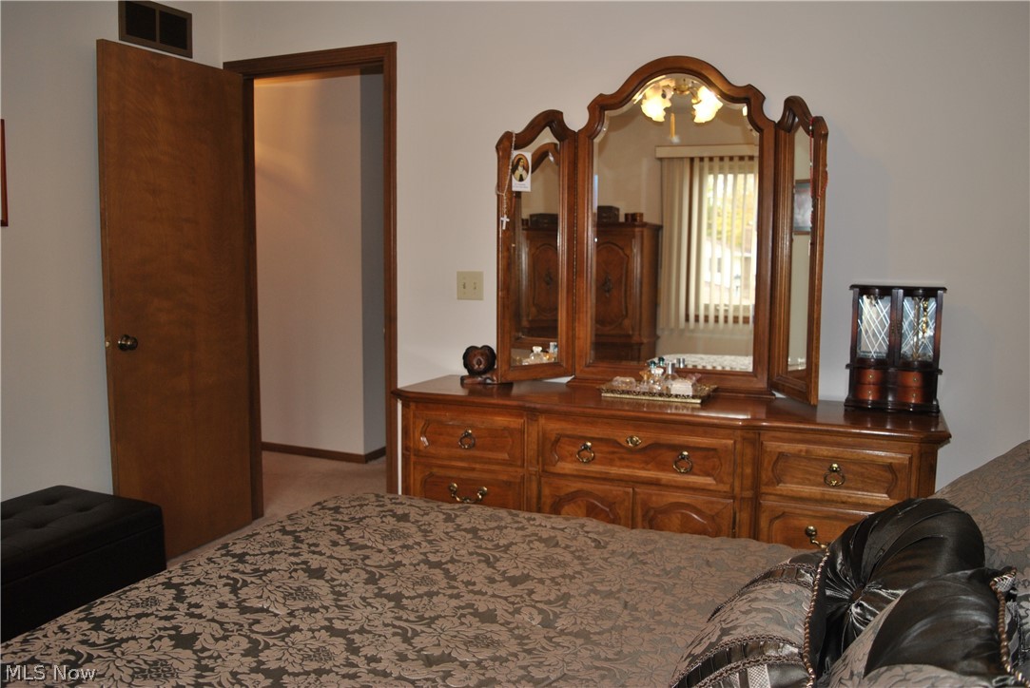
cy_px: 344
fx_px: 859
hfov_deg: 61.9
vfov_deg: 43.7
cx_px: 515
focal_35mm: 30
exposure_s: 1/60
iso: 200
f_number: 4
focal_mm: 20
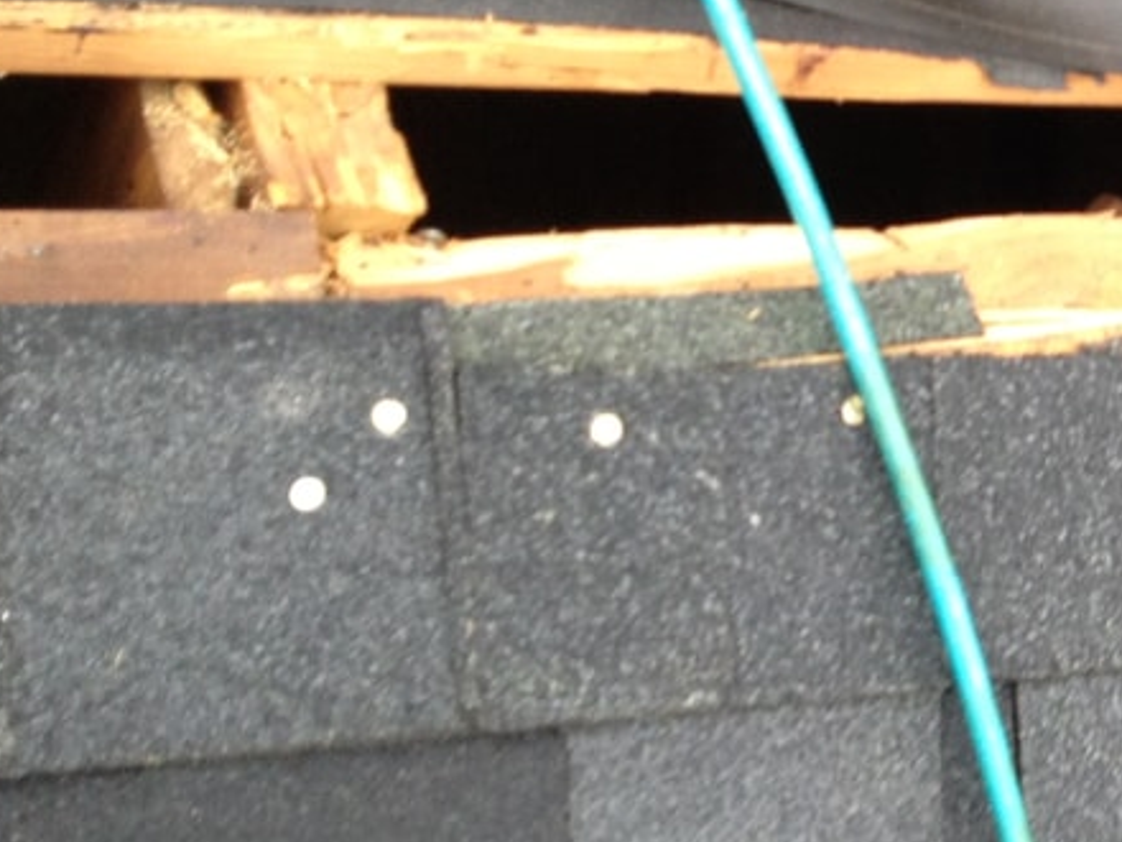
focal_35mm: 106
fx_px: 3436
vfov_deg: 14.0
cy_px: 464
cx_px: 1621
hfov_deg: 17.0
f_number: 2.4
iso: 80
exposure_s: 1/120
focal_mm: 4.28
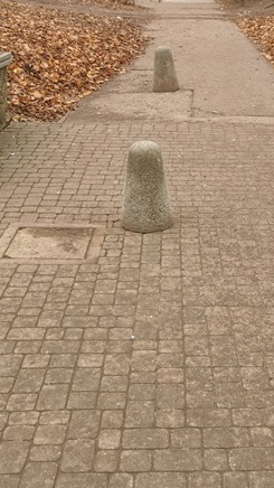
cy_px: 210
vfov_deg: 38.4
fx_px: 698
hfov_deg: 22.1
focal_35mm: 54
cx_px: 191
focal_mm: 5.56
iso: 50
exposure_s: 1/120
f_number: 1.6
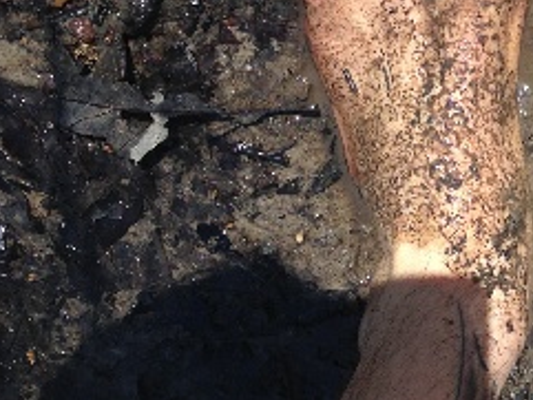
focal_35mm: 82
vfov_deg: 17.7
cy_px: 35
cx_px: 613
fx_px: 1263
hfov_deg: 22.3
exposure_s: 1/638
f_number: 2.4
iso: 50
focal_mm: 4.12
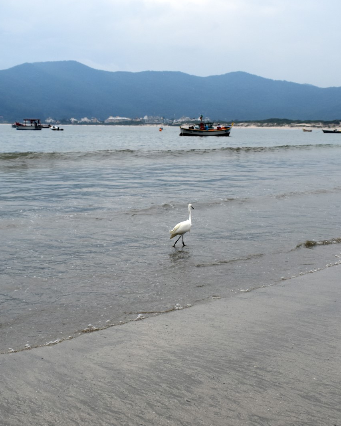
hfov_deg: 32.1
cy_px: 214
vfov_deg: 39.5
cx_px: 180
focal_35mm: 47
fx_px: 593
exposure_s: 1/1600
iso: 400
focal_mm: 22
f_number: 5.6
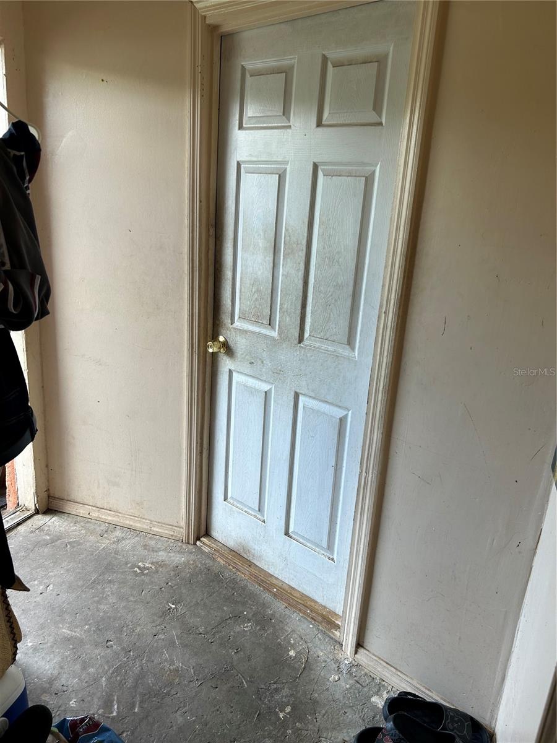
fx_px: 558
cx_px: 278
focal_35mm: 26
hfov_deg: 53.1
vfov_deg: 67.3
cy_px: 372
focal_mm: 5.7
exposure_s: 1/120
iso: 32
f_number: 1.5
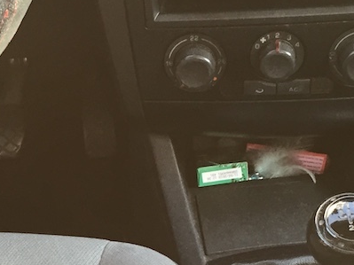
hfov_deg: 20.8
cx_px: 67
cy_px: 245
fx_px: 951
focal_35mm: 93
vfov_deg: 15.7
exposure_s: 1/33
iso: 64
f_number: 2.2
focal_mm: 4.15
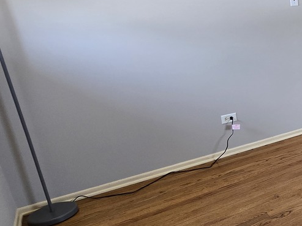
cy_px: 87
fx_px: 331
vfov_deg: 37.5
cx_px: 421
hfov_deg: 32.1
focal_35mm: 38
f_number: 2.2
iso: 125
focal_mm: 2.2
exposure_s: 1/60
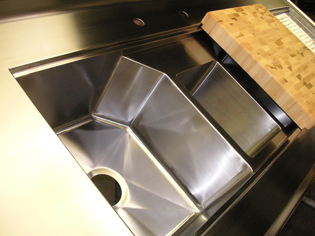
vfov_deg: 38.7
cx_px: 158
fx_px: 337
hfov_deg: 50.1
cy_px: 118
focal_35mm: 37
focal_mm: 6.1
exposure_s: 1/45
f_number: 2.8
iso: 160
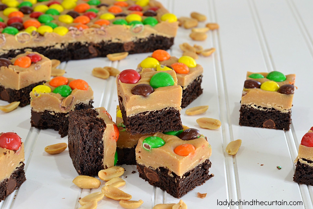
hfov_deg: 27.0
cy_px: 104
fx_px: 652
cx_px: 156
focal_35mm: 75
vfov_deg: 18.2
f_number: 10
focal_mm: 50
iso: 100
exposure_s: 1/3
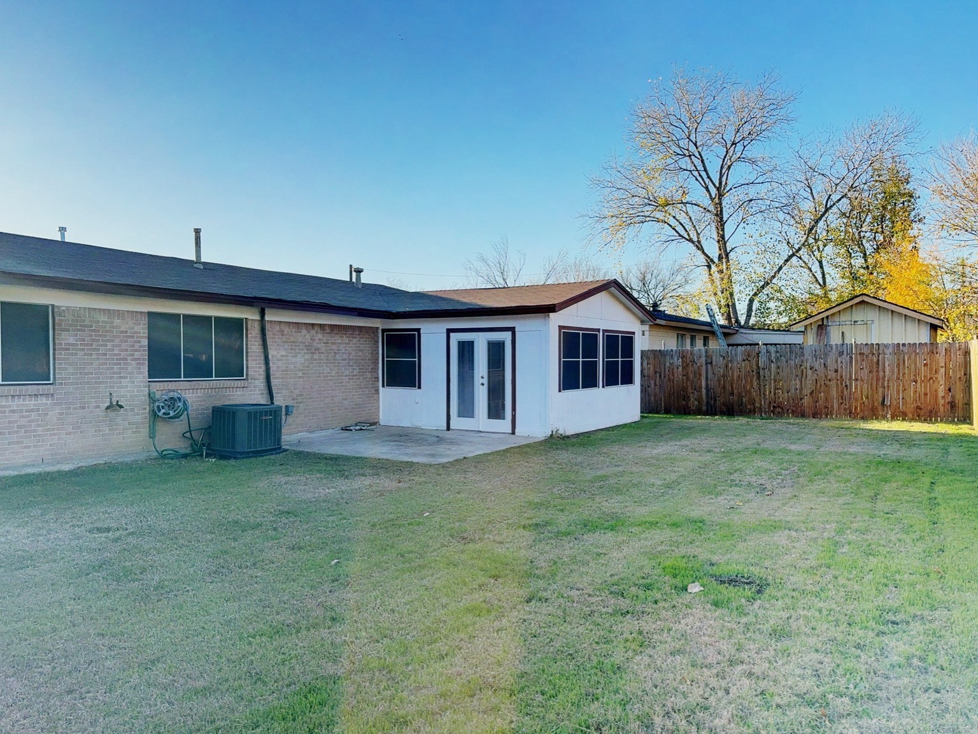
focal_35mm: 24
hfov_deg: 71.6
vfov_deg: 56.8
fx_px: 678
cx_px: 489
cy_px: 367
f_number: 1.78
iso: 80
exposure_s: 1/2506
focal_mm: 6.76
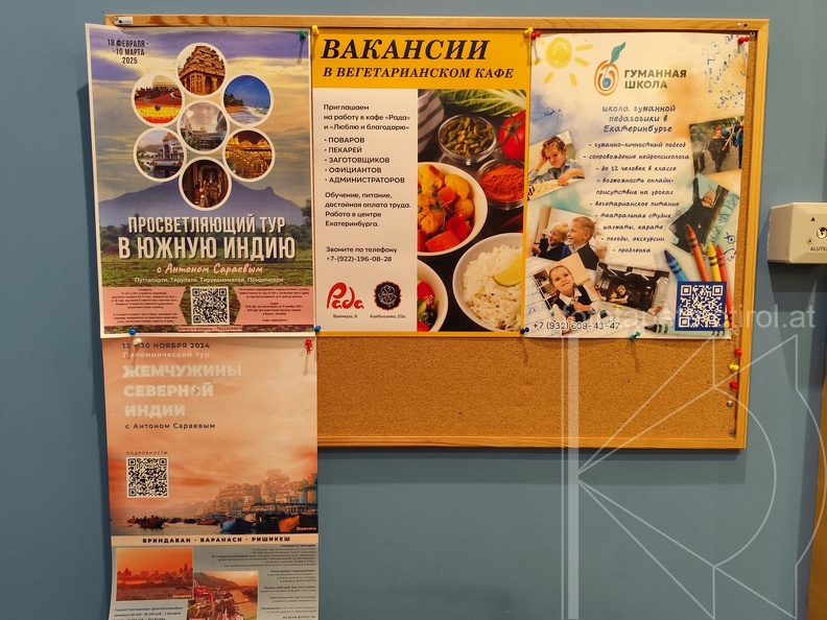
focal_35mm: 23
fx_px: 549
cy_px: 310
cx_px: 414
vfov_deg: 58.9
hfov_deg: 73.9
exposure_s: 1/25
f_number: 1.65
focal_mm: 6.19
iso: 1250
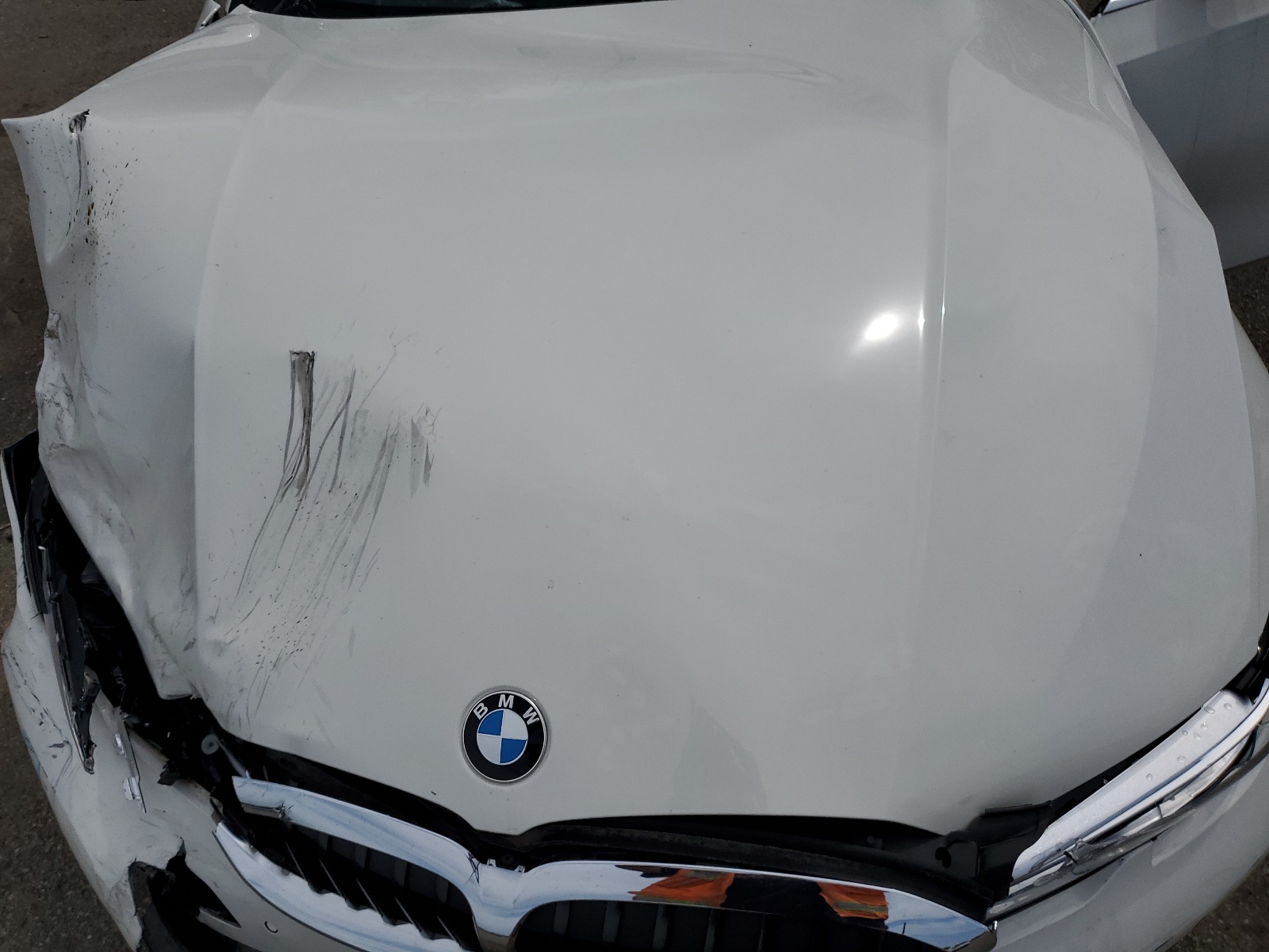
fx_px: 953
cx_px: 634
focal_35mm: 26
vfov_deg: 53.1
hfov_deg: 67.3
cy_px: 476
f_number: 1.5
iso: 50
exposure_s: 1/10000
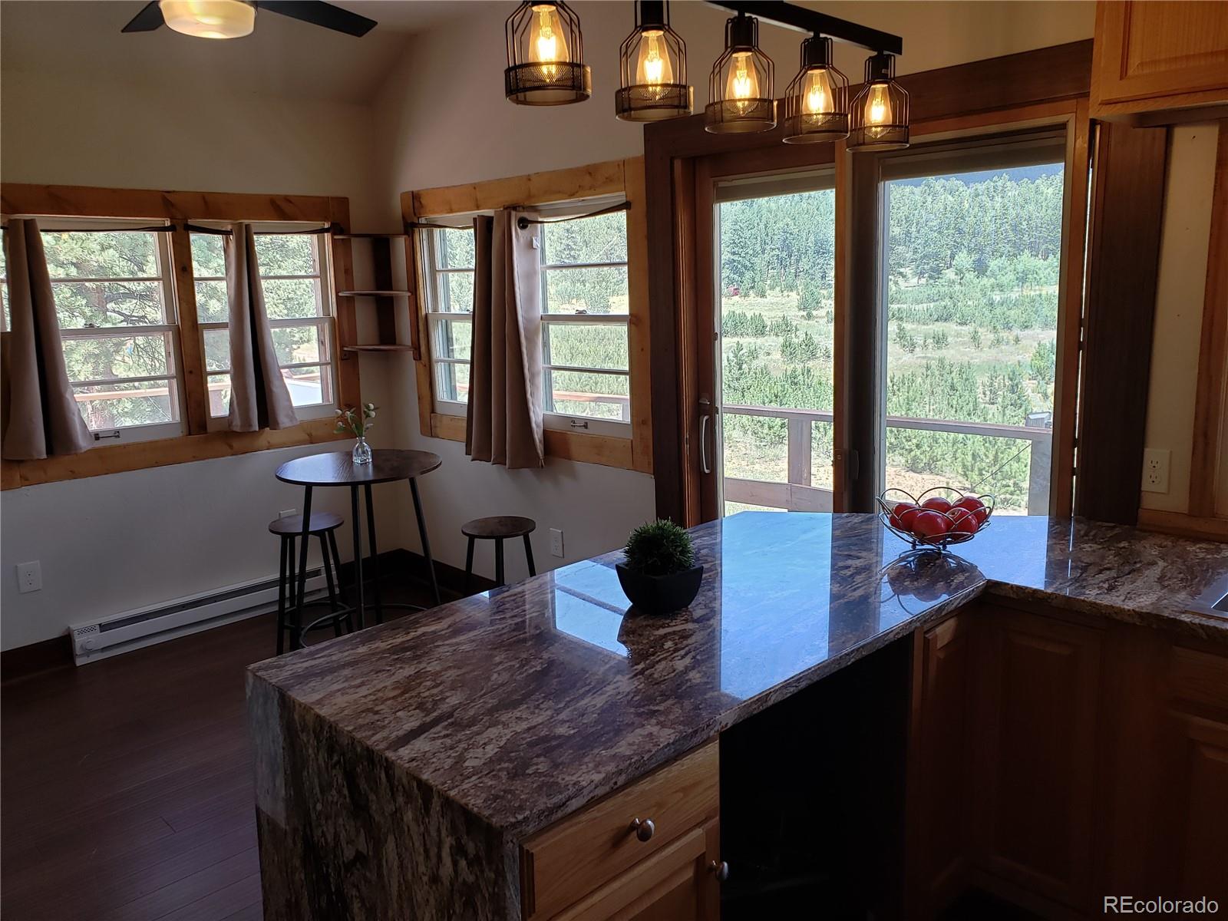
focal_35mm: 26
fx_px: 922
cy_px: 460
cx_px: 614
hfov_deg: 67.3
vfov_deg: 53.1
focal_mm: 4.3
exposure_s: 1/120
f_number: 2.4
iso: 80
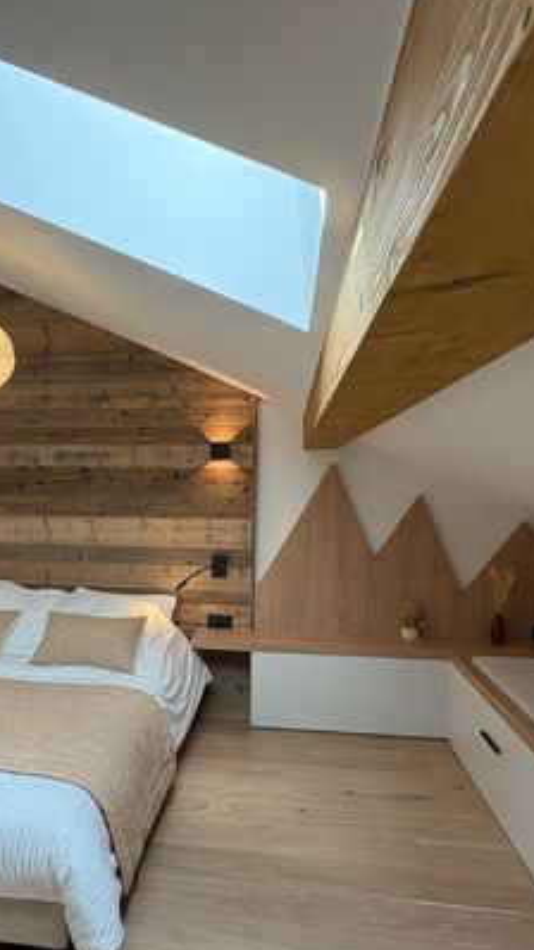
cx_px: 195
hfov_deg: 49.0
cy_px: 525
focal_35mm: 23
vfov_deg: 78.4
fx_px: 579
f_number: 2.2
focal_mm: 2.22
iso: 160
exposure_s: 1/100
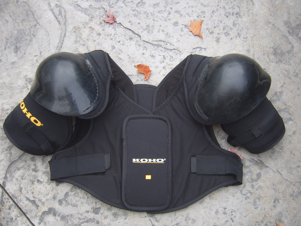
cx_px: 150
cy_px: 113
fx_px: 304
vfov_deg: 40.7
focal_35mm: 35
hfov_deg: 52.6
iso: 50
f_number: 2.8
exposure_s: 1/180
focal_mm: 5.8
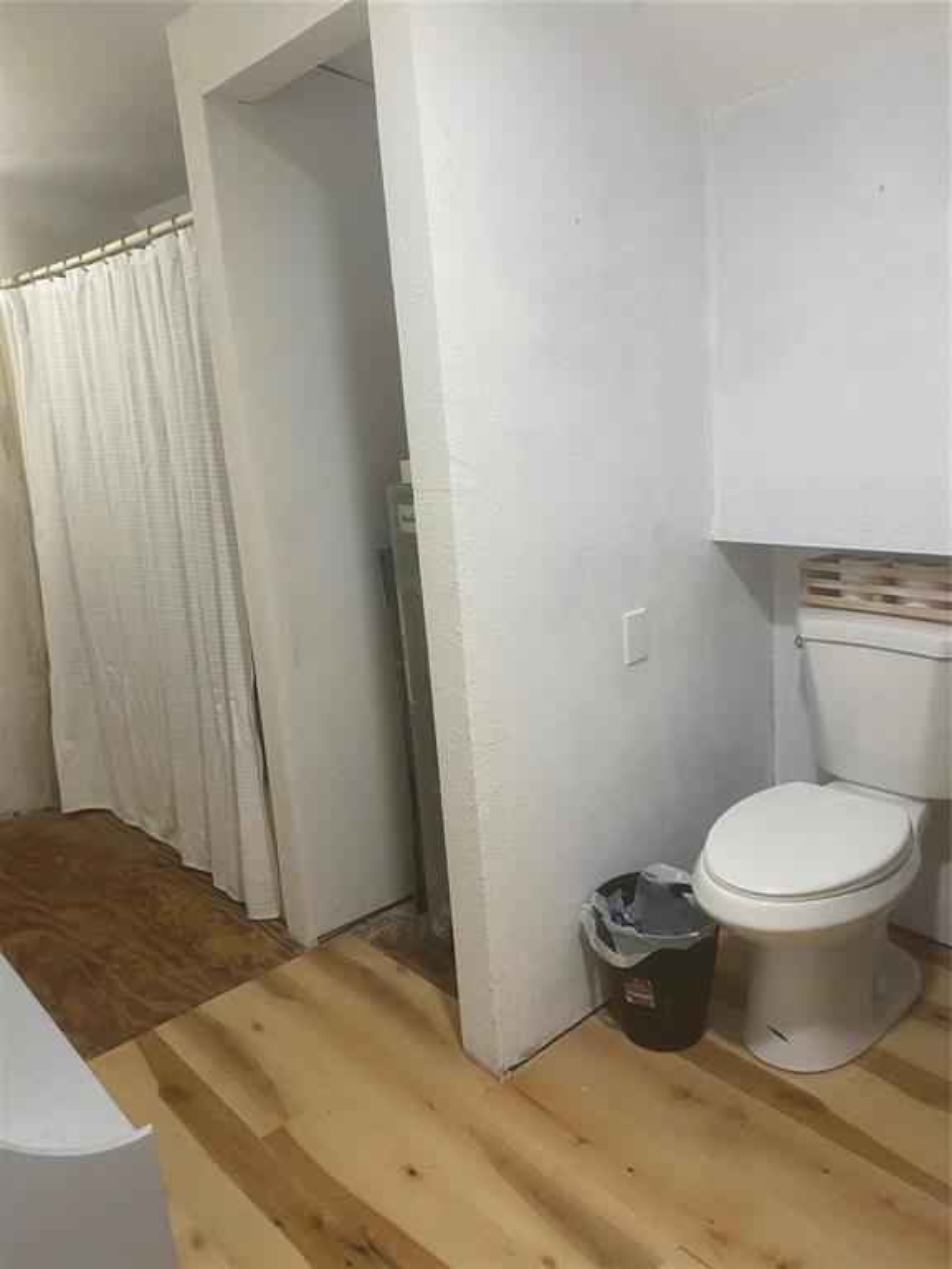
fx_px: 953
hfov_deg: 53.1
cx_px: 476
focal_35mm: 26
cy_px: 634
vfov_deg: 67.3
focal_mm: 4.25
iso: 200
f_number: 1.8
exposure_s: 1/60
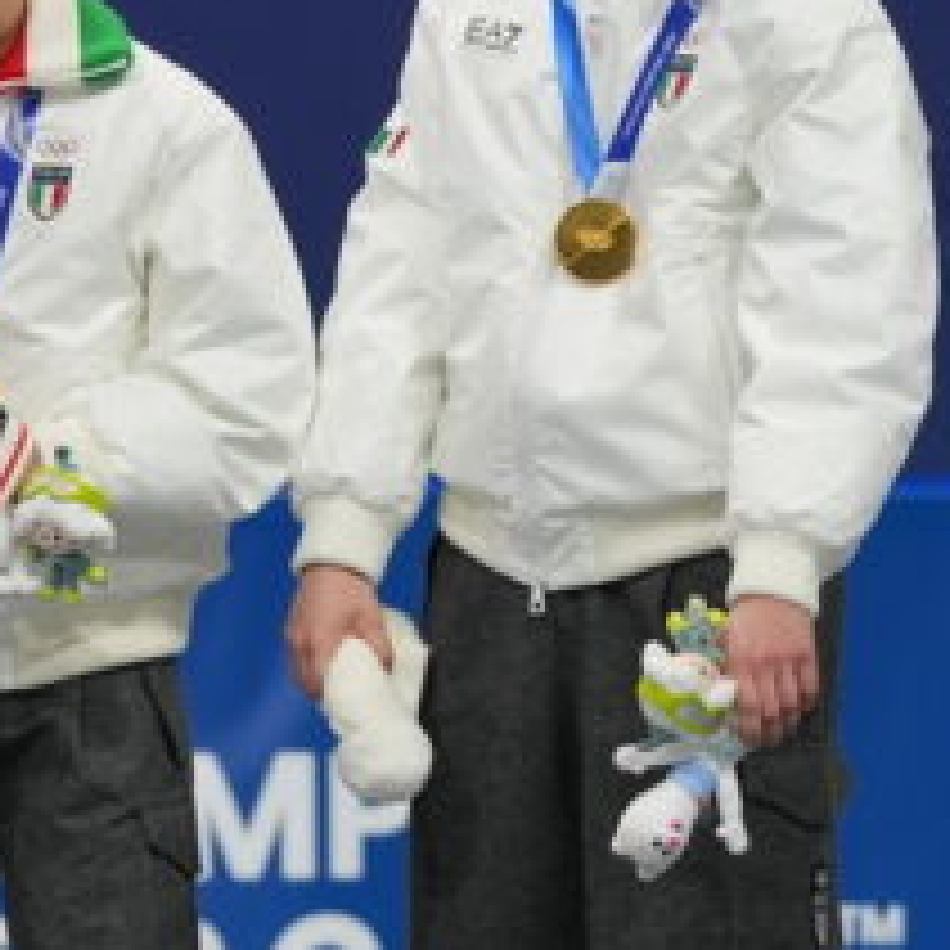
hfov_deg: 2.3
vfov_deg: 2.3
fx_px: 23504
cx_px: 900
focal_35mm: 757
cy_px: 518
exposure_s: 1/400
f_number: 4
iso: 800
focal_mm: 188
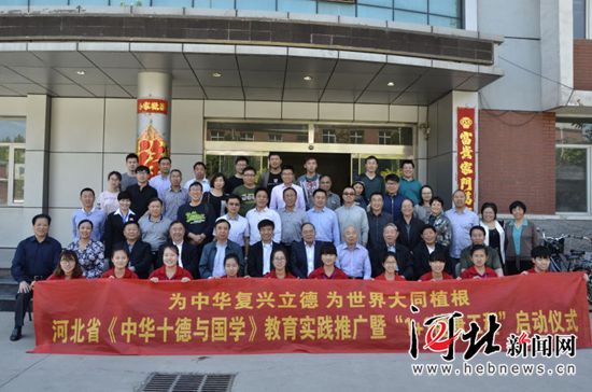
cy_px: 196
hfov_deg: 59.6
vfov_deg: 41.5
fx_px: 517
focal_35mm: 32
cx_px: 296
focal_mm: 21
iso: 400
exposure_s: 1/80
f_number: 10
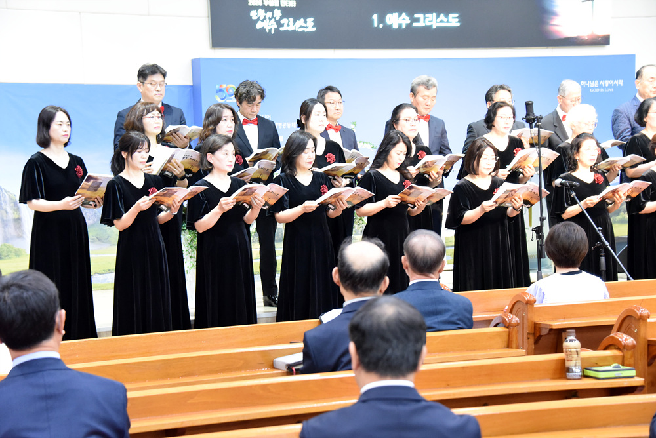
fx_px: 1495
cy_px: 219
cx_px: 328
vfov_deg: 16.7
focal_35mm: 82
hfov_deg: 24.7
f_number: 5.6
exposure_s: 1/50
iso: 6400
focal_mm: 82
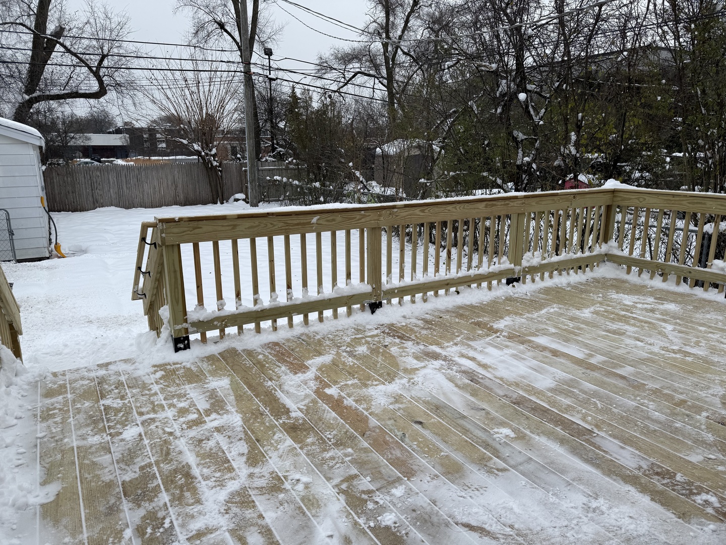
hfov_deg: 71.6
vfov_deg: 56.8
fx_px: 503
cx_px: 363
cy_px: 272
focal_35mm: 24
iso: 80
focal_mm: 6.76
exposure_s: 1/2370
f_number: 1.78
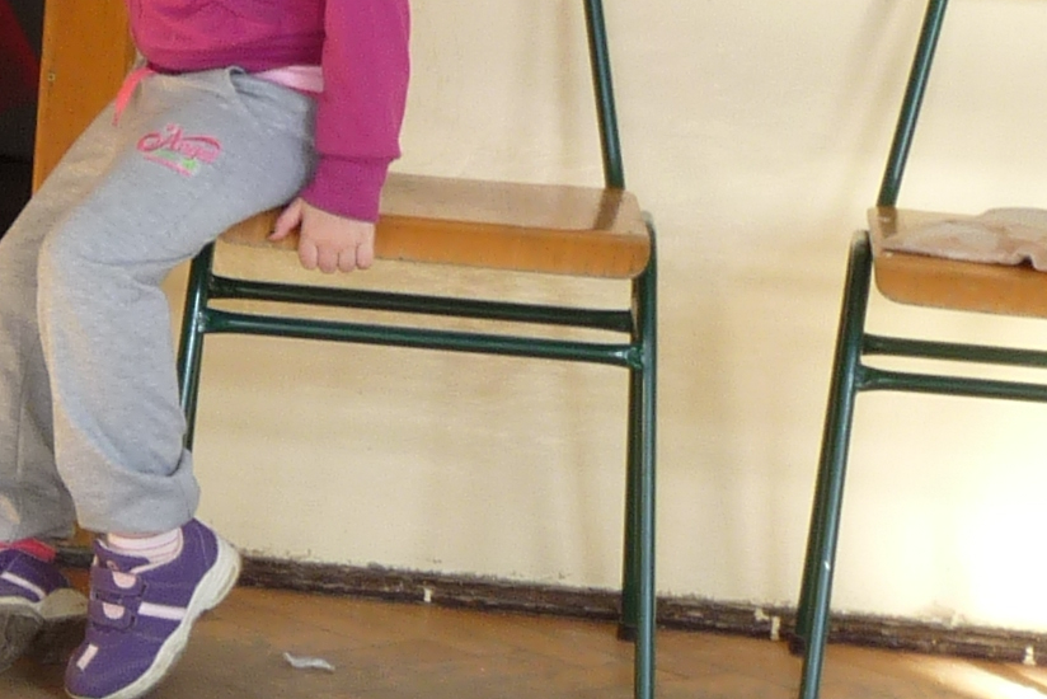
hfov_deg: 10.3
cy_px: -431
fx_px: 5731
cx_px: -112
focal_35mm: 197
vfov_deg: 6.9
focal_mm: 7.6
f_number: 3
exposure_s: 1/50
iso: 100
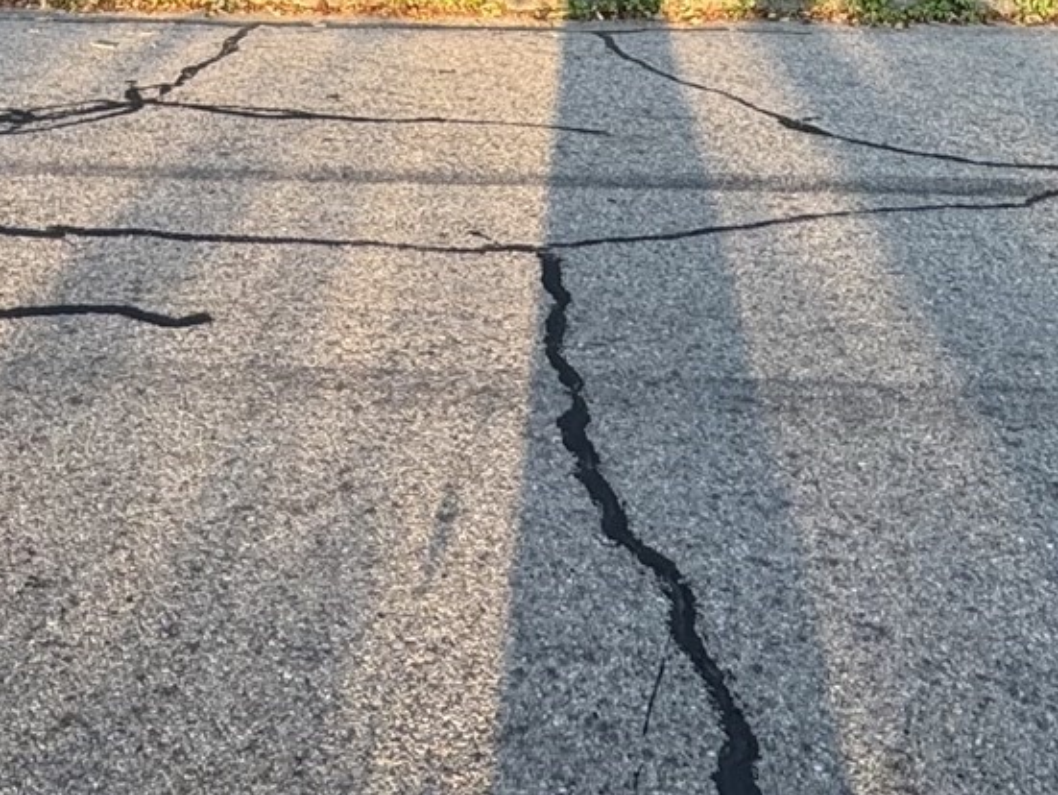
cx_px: 200
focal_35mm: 52
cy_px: -588
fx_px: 1590
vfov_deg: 20.7
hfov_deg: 35.5
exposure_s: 1/99
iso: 100
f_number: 2.2
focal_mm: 2.22
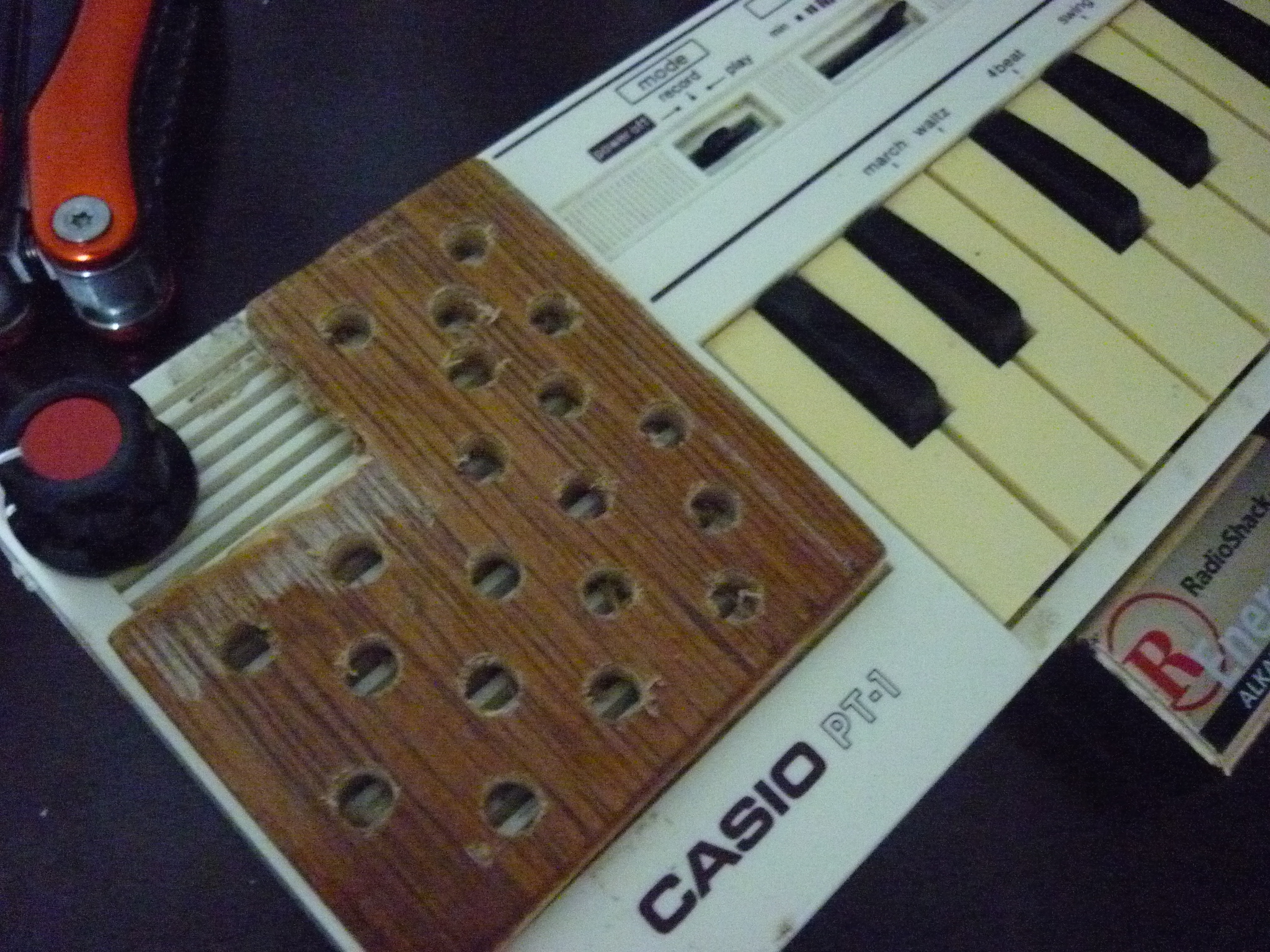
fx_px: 1211
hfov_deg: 55.4
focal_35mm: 33
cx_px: 635
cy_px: 476
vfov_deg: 42.9
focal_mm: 5.5
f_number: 2.8
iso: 1600
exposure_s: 1/8
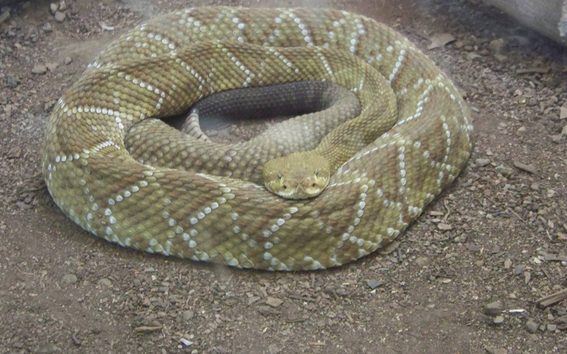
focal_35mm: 102
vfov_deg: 12.8
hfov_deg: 20.4
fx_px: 1576
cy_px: 171
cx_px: 284
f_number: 3.2
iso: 400
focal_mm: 16.2
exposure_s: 1/30
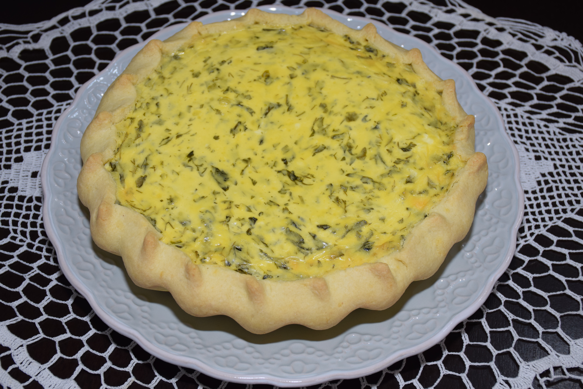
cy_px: 194
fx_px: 923
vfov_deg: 23.8
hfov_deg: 35.0
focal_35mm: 57
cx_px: 292
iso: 450
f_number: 5
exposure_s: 1/100
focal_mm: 38
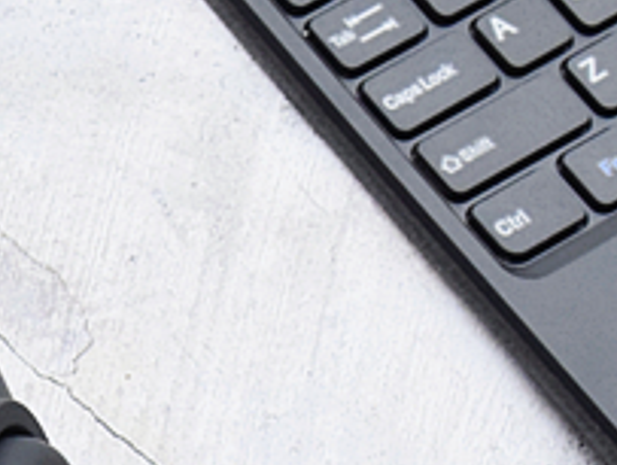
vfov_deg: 4.8
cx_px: -310
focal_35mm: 312
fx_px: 5569
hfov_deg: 6.3
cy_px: 646
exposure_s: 1/200
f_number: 18
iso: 3200
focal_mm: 55
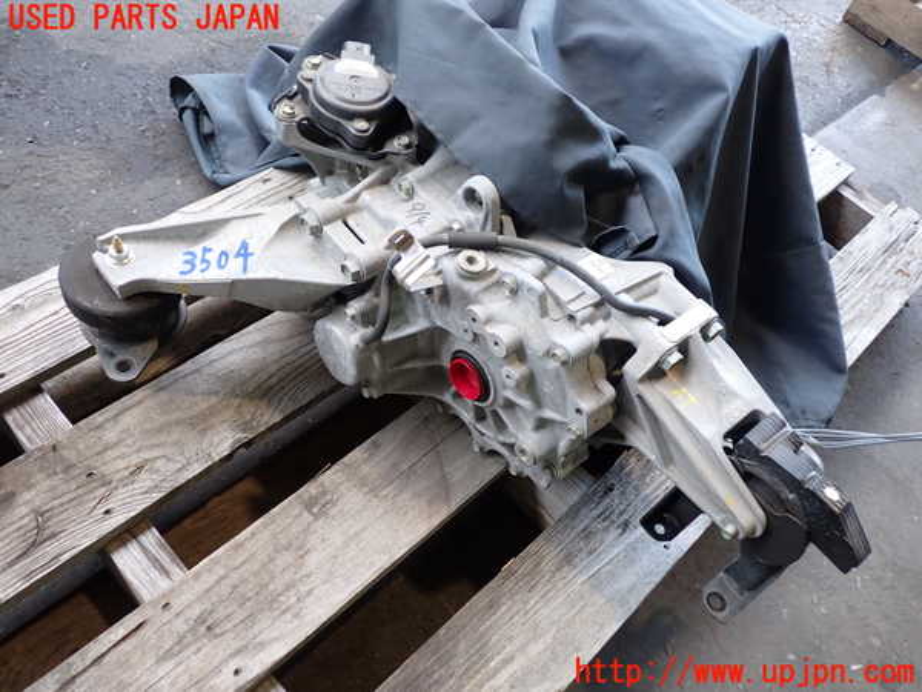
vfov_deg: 46.8
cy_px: 346
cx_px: 461
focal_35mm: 30
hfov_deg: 60.0
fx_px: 799
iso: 200
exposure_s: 1/60
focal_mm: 5.4
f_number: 2.3
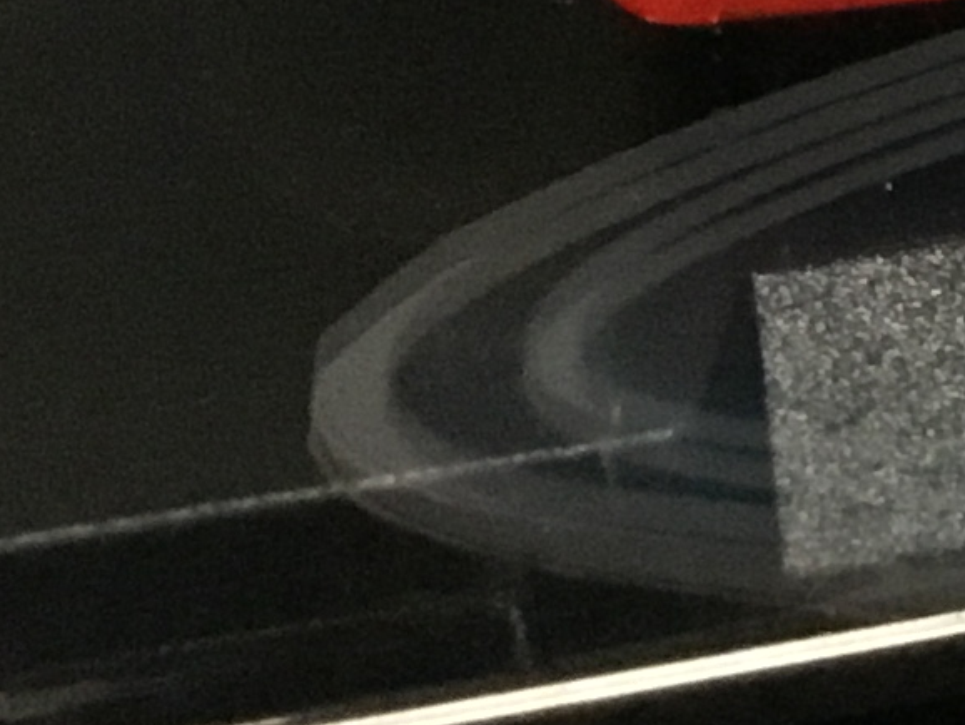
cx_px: 2544
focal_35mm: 175
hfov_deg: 9.6
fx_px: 4881
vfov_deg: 8.3
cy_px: -347
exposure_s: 1/30
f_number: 2.4
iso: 160
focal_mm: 3.3
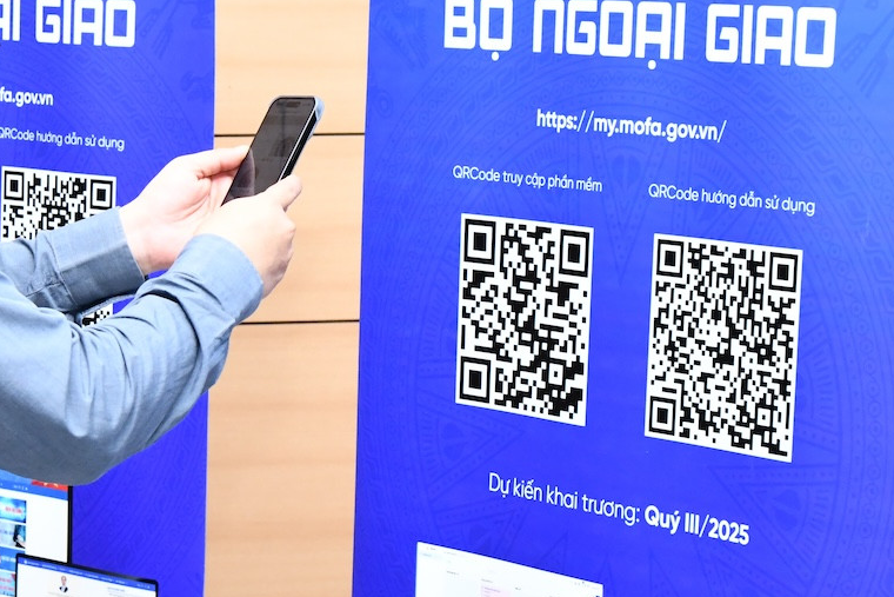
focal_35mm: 125
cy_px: 131
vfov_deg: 10.9
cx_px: 360
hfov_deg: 16.4
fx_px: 3105
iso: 3200
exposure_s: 1/200
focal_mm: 50
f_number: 6.3
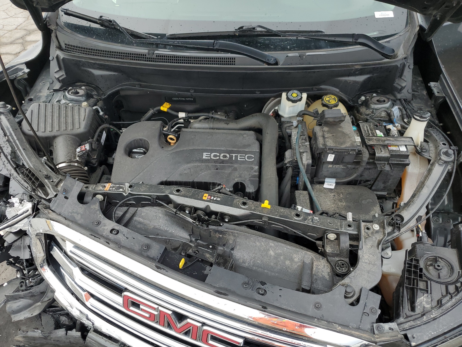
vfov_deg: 53.1
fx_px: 347
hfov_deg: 67.3
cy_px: 174
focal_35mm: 26
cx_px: 231
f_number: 1.5
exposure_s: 1/256
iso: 50
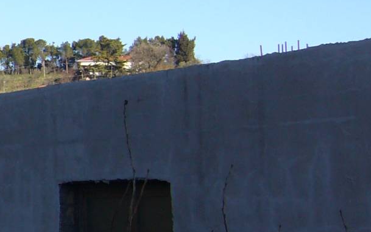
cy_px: 90
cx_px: -200
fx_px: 1183
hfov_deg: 16.2
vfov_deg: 11.2
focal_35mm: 117
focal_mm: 5.8
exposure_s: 1/160
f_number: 5.6
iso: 80
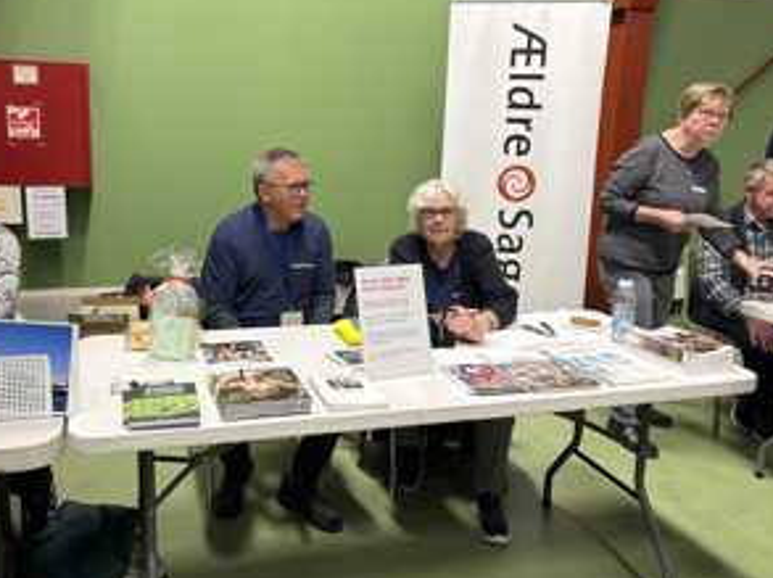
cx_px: 311
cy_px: 253
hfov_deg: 56.5
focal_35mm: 32
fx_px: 714
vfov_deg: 44.0
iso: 125
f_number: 1.6
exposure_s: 1/100
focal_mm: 5.96
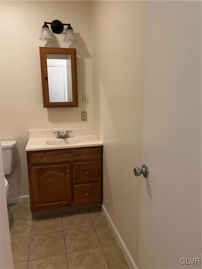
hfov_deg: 53.1
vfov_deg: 67.3
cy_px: 134
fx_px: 202
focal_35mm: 26
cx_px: 101
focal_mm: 5.7
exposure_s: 1/60
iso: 200
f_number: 1.5
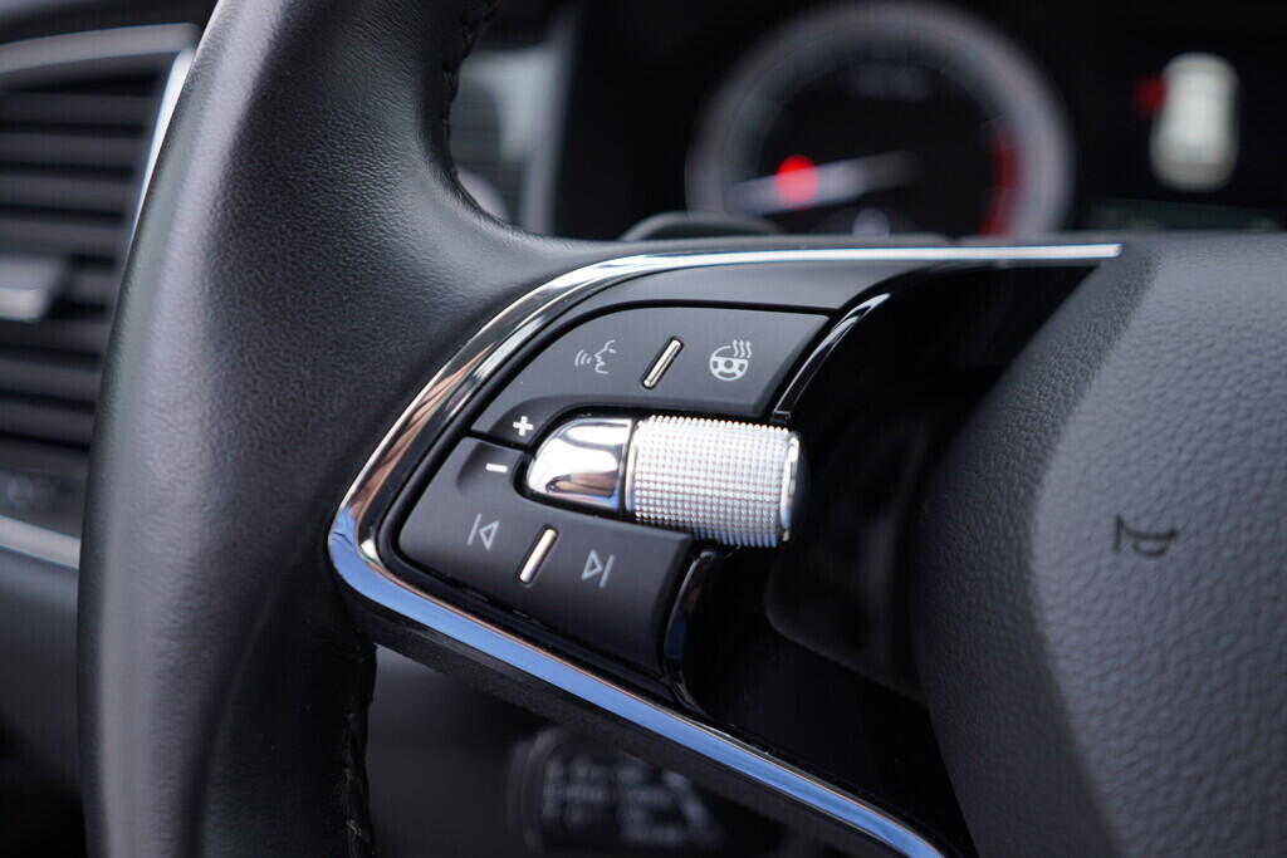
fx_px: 1287
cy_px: 429
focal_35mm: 36
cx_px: 644
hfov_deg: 53.1
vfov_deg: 36.9
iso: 160
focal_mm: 24
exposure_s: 1/40
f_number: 2.8
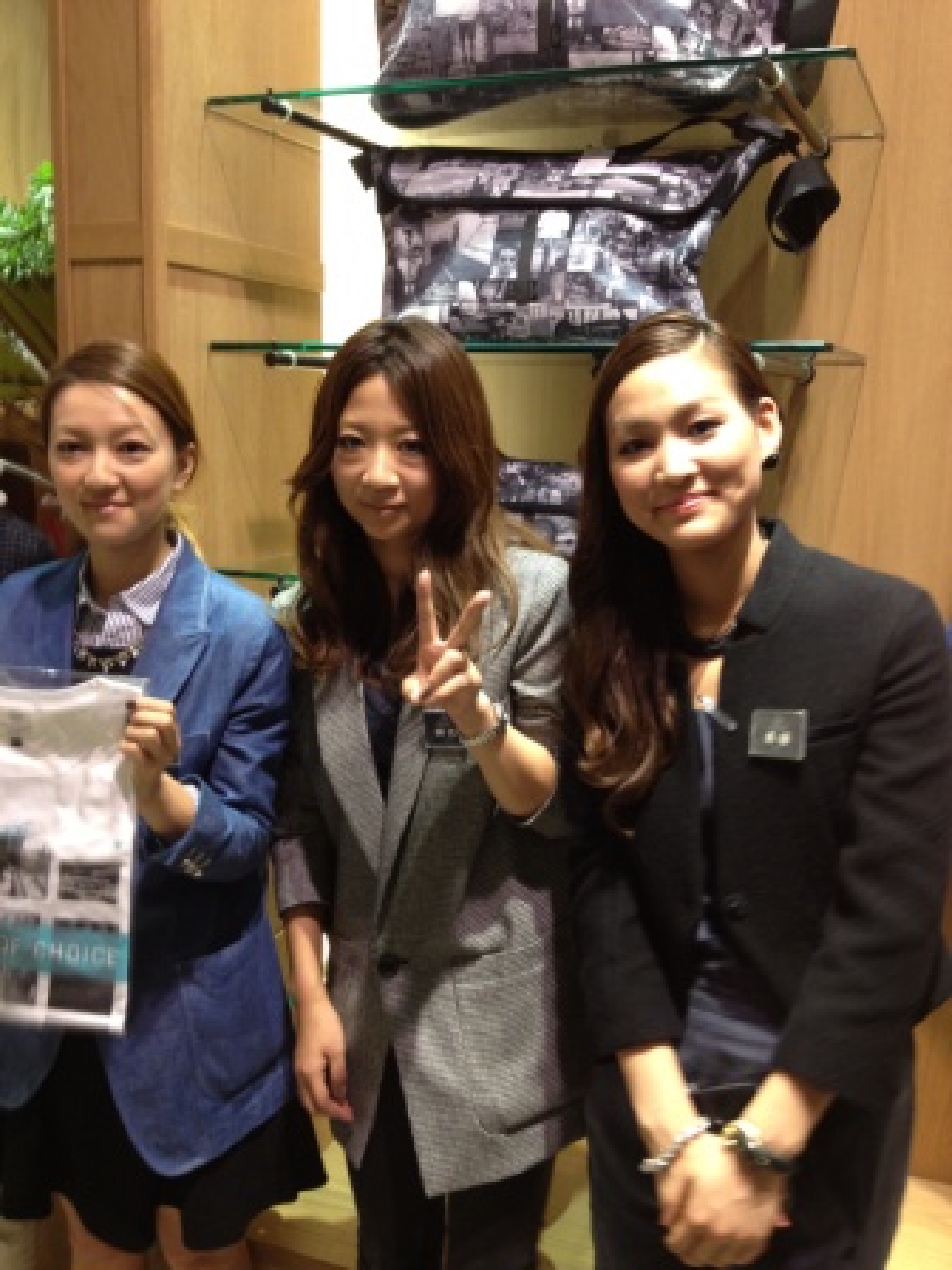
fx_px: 1283
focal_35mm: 35
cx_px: 476
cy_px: 635
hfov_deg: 40.7
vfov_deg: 52.6
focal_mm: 4.28
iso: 160
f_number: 2.4
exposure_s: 1/20
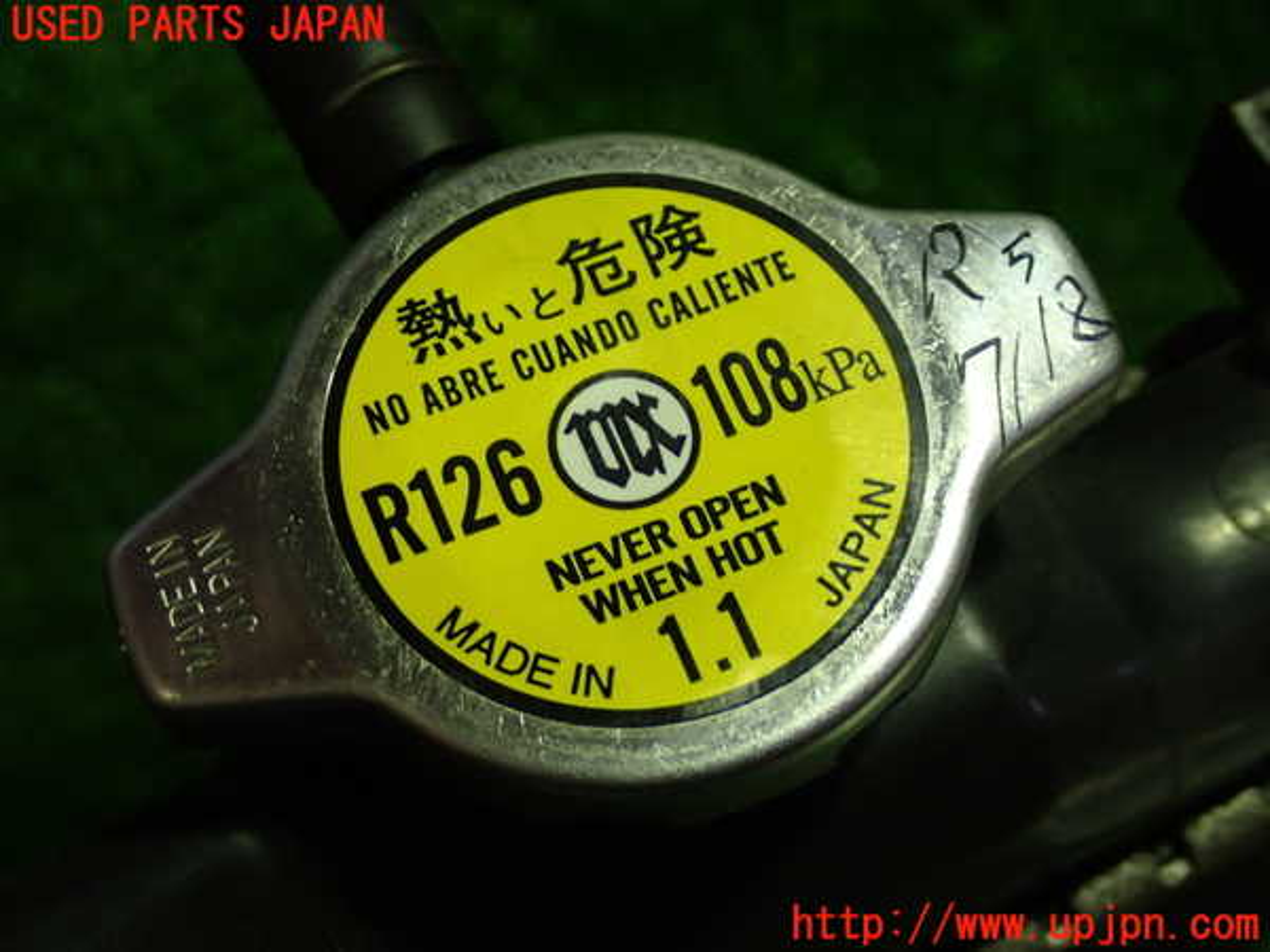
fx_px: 2458
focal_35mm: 67
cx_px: 635
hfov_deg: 29.0
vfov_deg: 21.9
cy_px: 476
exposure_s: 1/60
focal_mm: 11.88
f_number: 3.8
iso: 320
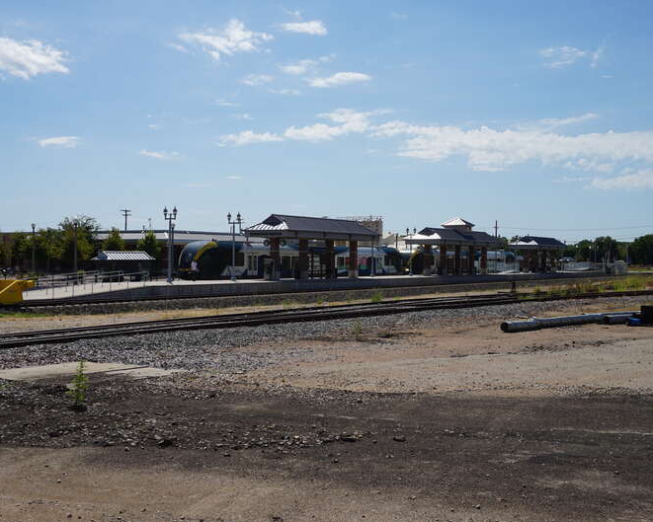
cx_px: 314
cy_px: 262
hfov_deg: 43.3
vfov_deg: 35.2
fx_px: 823
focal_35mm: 43
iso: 100
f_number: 11
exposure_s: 1/250
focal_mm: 25
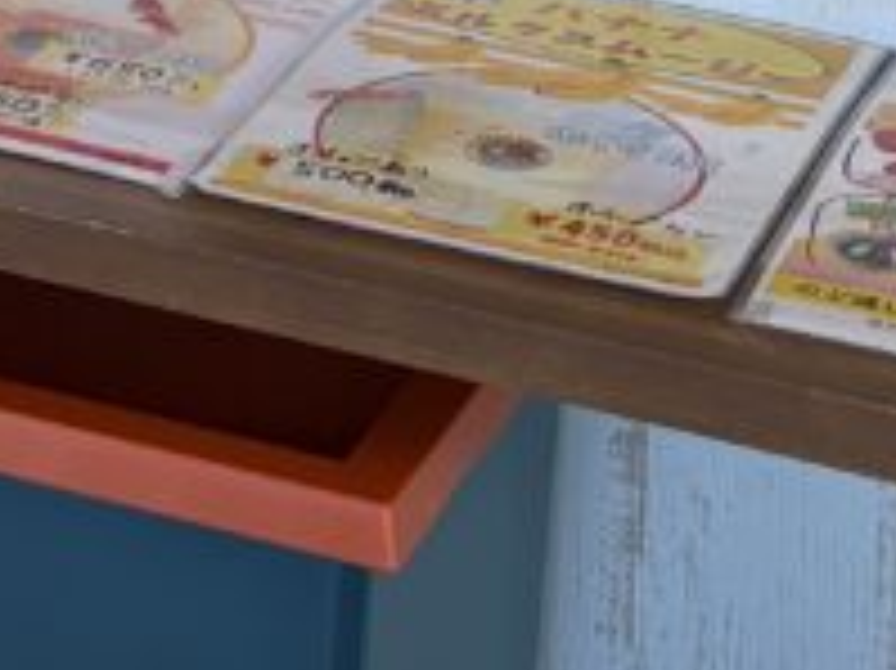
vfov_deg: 7.6
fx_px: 4320
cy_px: -1452
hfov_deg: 11.6
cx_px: -162
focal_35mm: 167
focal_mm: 5.96
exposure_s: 1/100
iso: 50
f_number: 1.6
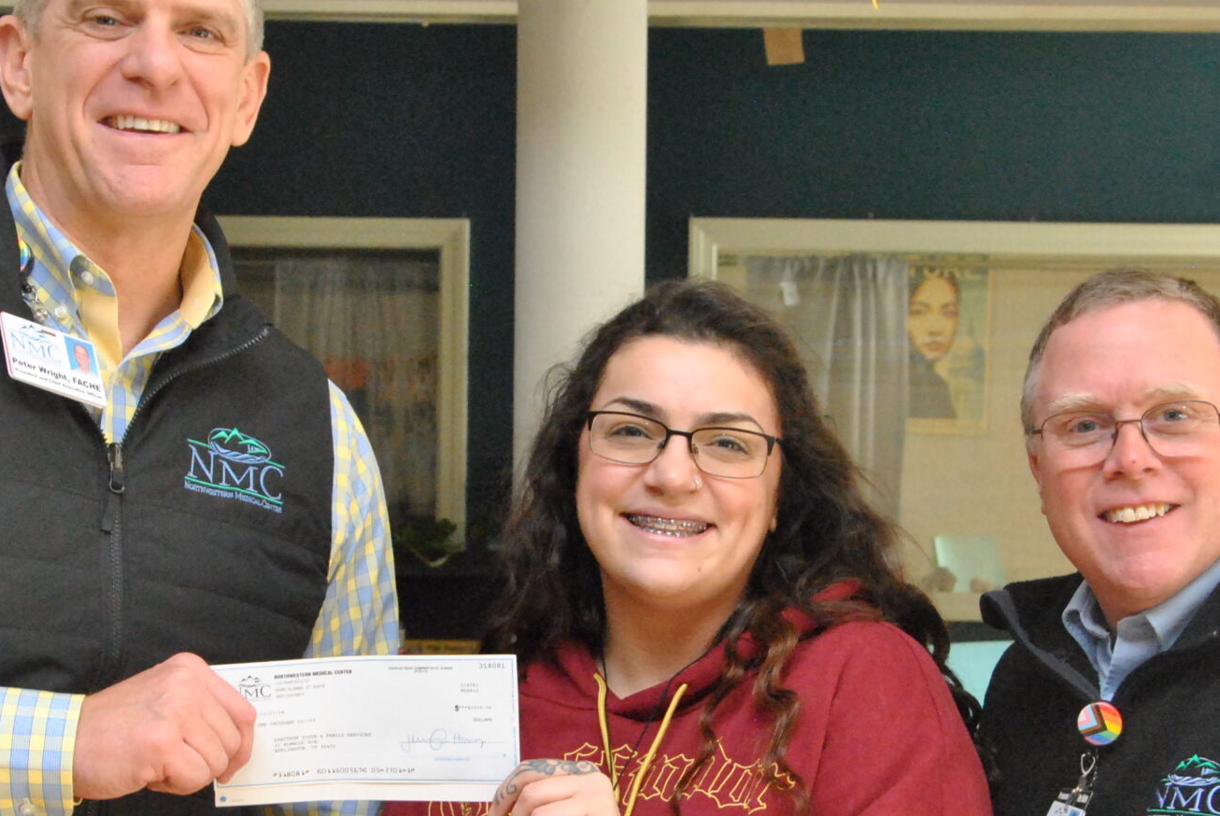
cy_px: 581
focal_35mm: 100
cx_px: 592
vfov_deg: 13.7
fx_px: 3393
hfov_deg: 20.4
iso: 1600
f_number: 8
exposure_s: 1/60
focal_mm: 34
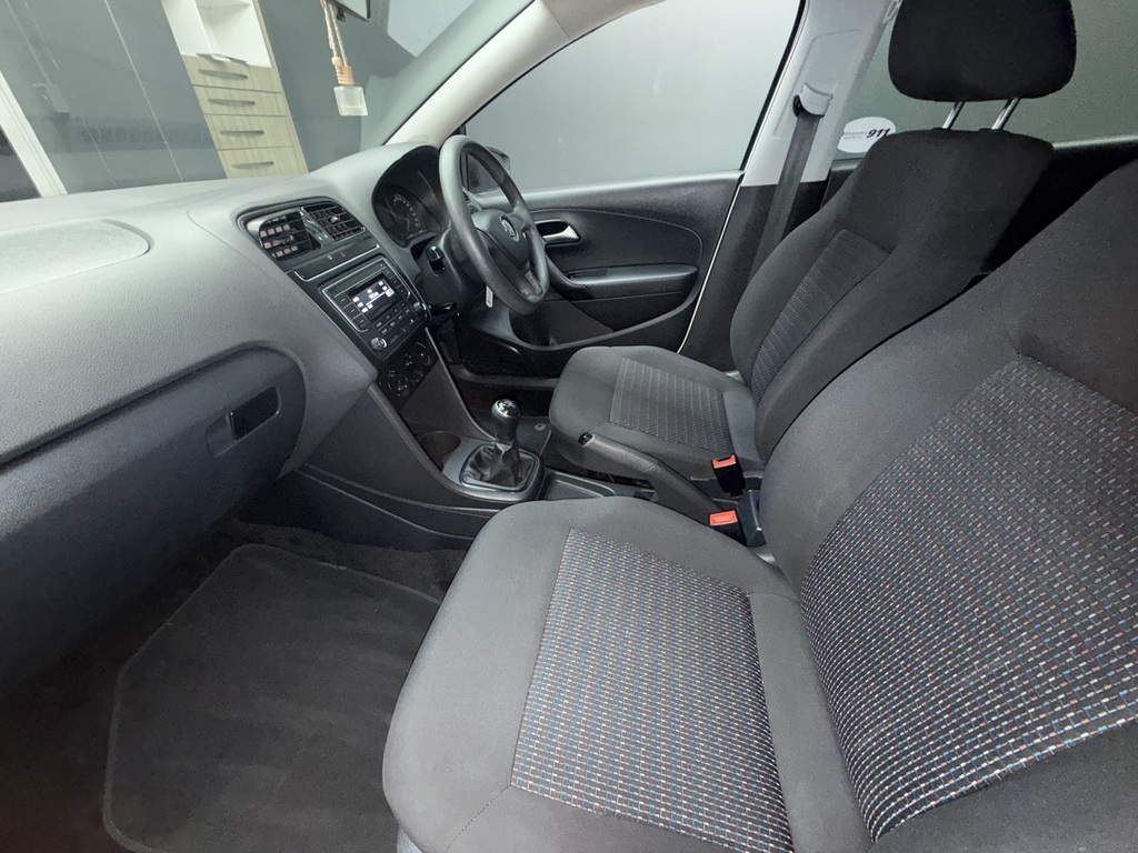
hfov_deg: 102.1
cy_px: 426
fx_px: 460
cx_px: 569
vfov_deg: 85.7
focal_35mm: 14
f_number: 2.2
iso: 500
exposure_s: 1/33
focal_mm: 2.22
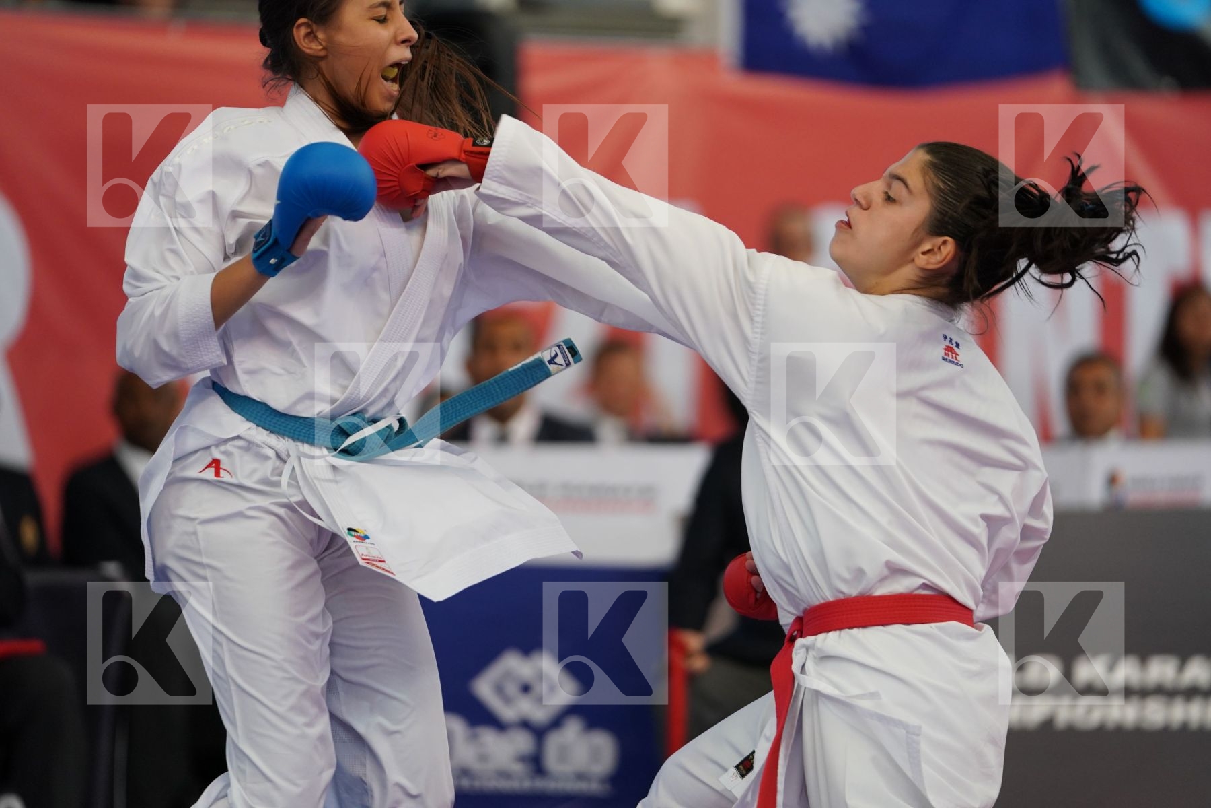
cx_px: 606
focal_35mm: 200
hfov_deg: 10.3
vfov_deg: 6.9
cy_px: 404
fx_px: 6727
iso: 1600
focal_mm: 200
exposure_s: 1/1000
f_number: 2.8
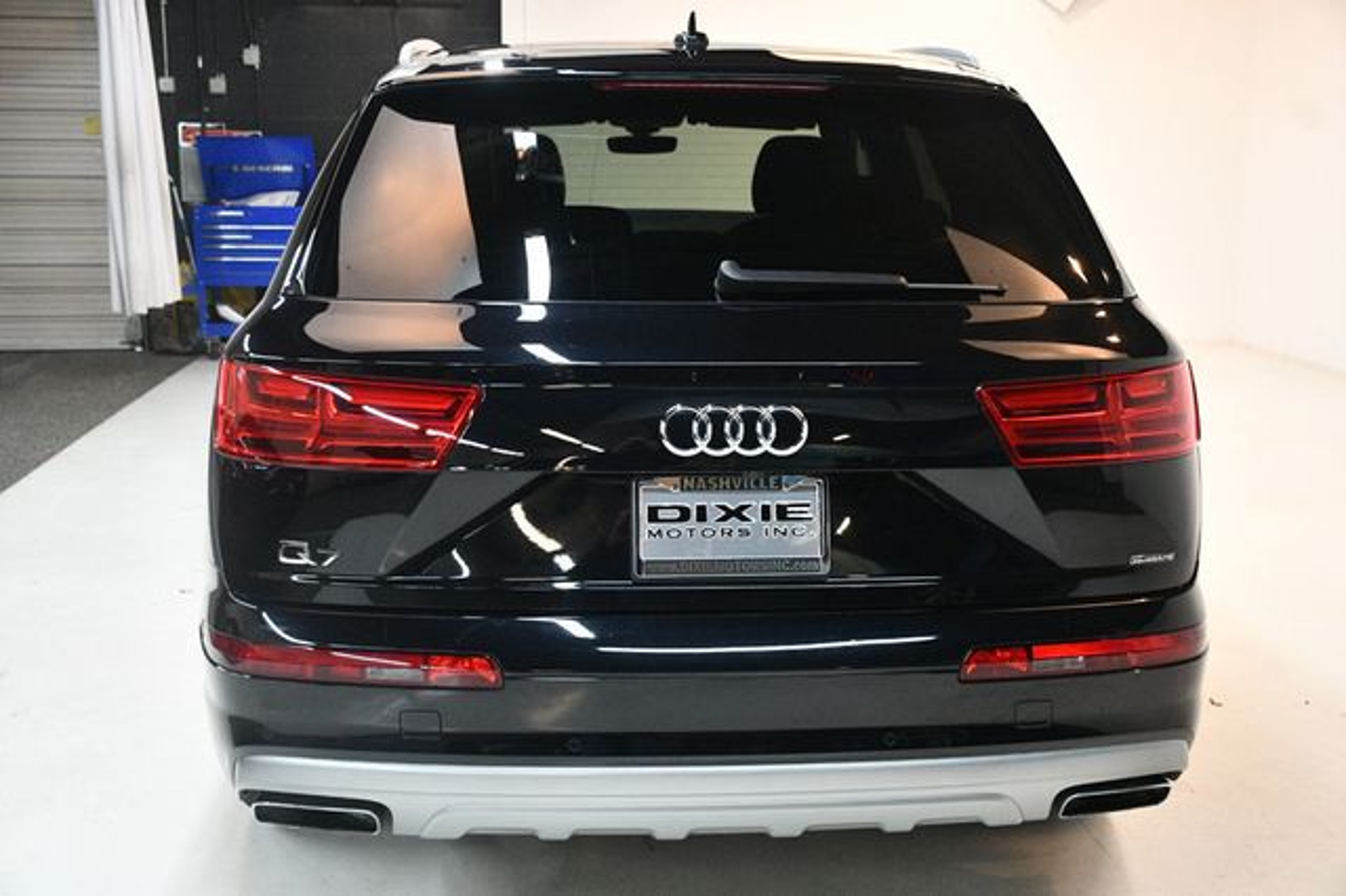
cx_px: 673
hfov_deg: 49.6
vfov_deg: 34.2
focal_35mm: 39
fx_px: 1457
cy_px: 448
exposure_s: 1/125
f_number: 3.8
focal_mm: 26
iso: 3200
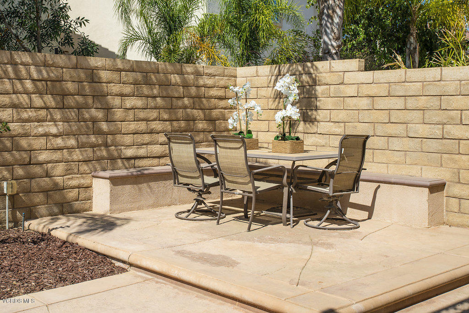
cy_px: 156
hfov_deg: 50.7
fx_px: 495
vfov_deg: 35.1
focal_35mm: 38
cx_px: 234
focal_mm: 38
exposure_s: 1/500
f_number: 8
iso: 250
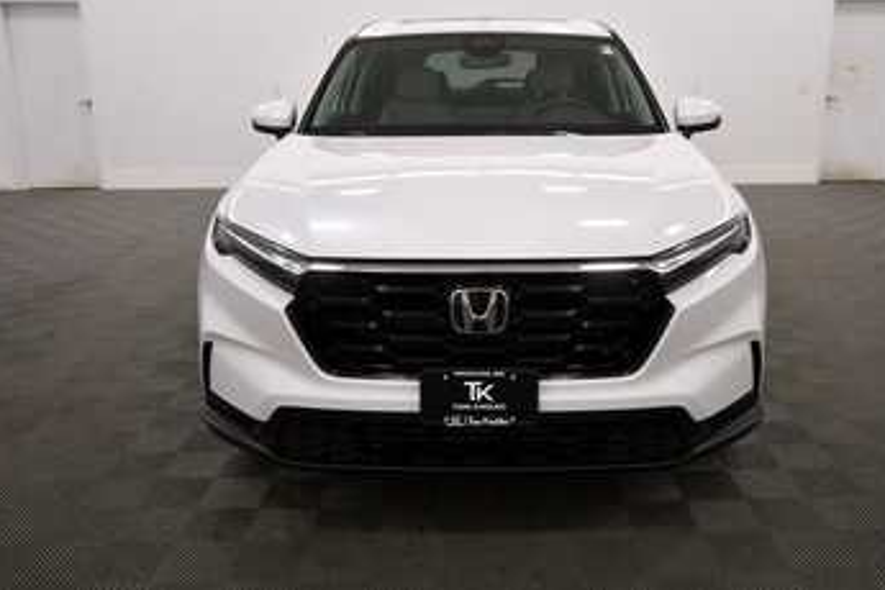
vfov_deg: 44.8
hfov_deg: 63.5
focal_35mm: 29
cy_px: 253
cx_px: 485
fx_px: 713
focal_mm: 17
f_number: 5.3
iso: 800
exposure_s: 1/250
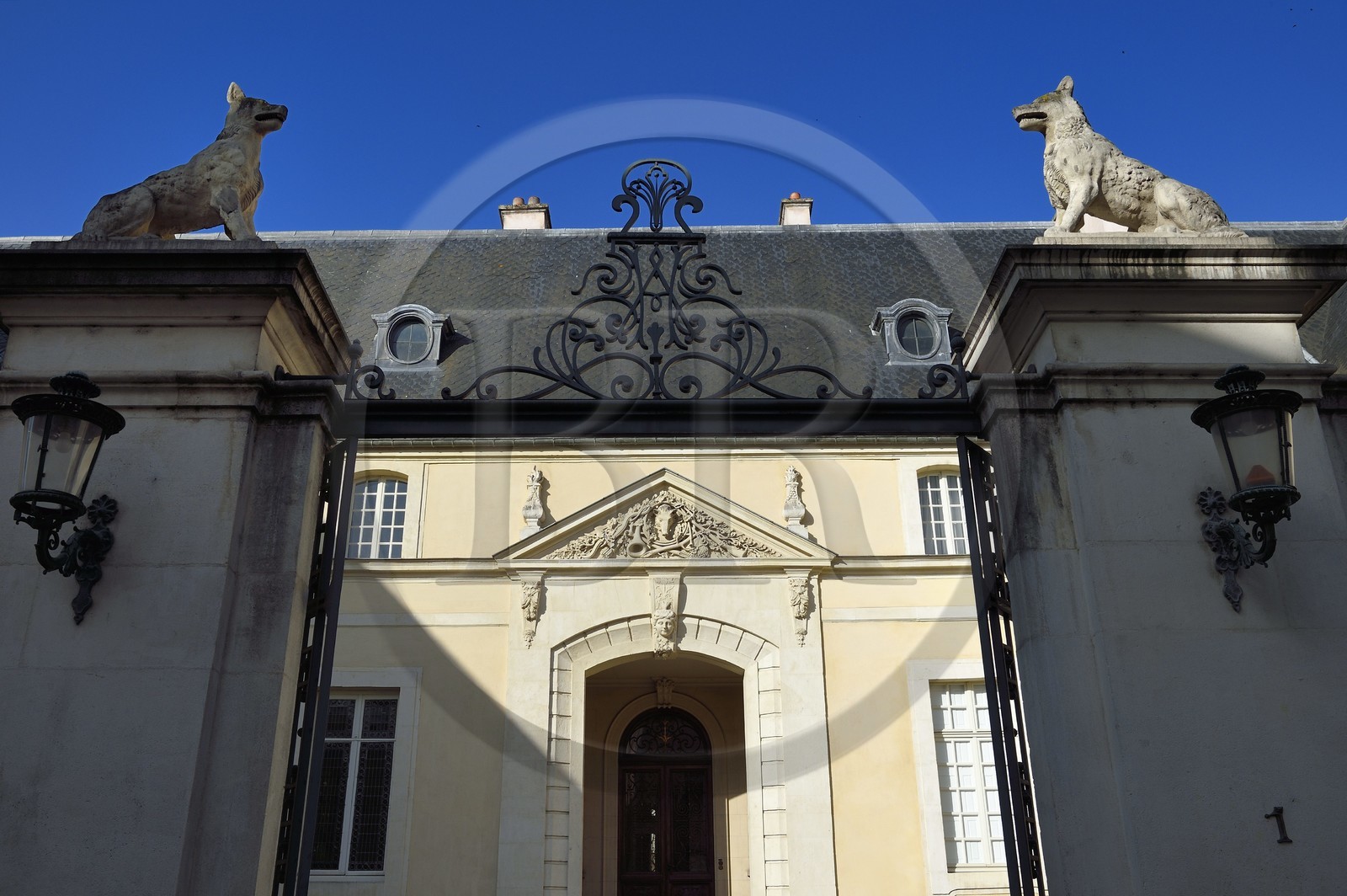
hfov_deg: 58.8
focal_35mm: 32
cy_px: 448
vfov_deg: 41.0
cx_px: 674
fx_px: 1196
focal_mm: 32
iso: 200
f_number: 13
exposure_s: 1/400
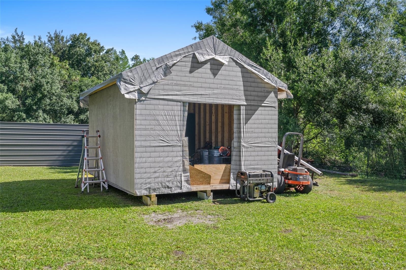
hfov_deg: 55.8
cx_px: 203
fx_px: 383
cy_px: 135
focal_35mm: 34
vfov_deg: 38.9
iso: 320
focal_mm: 34
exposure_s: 1/25
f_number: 8
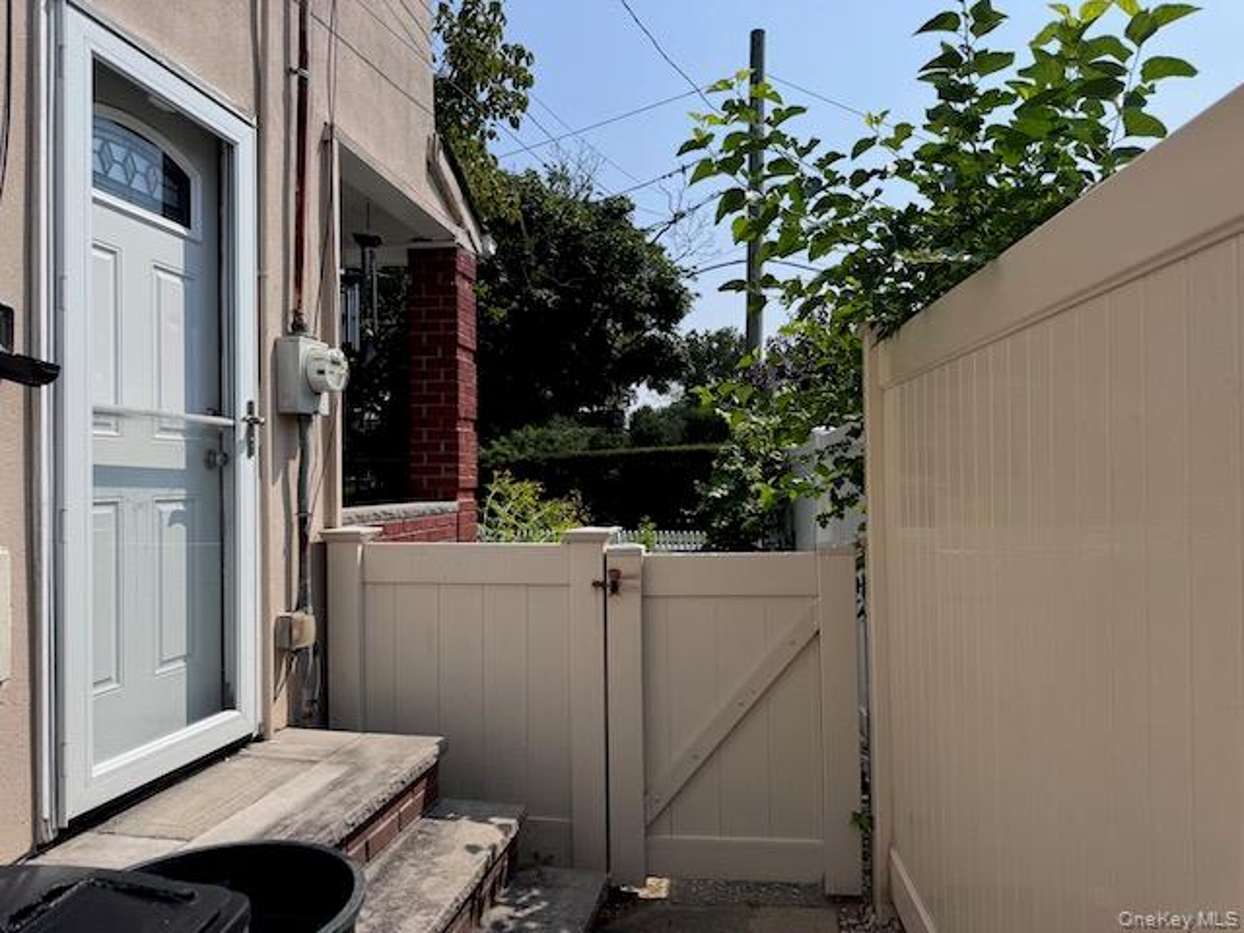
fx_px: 862
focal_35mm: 24
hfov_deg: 71.6
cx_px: 622
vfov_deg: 56.8
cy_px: 466
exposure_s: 1/4950
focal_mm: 6.76
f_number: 1.78
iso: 80
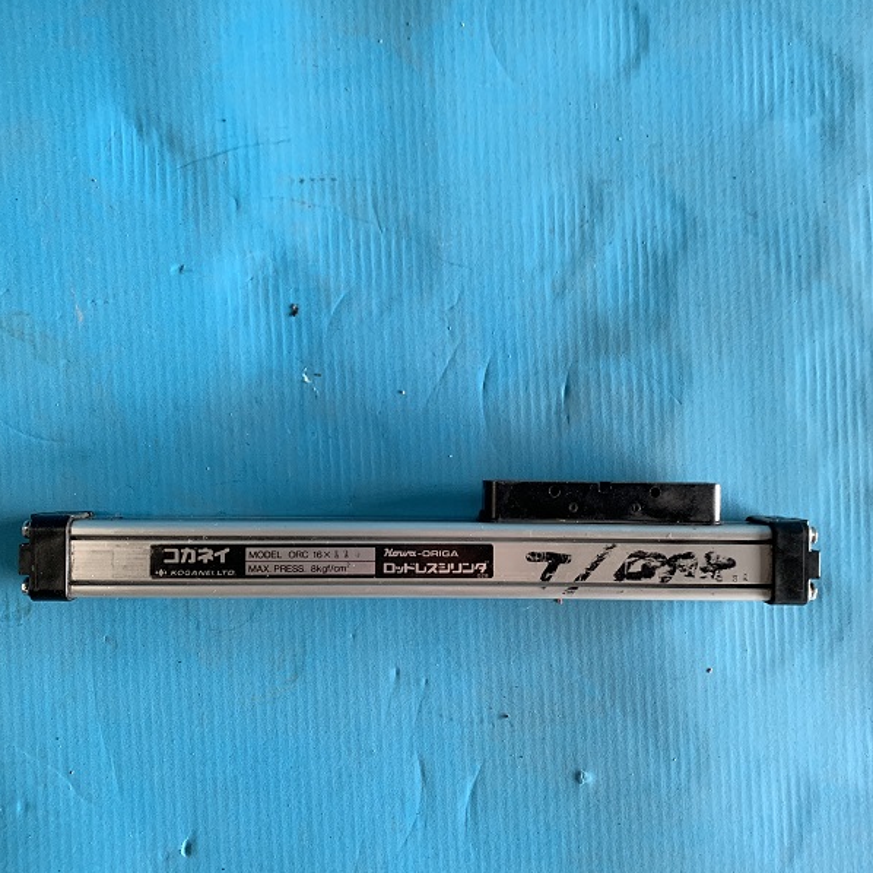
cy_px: 466
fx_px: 885
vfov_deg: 52.5
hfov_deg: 52.5
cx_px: 436
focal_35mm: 31
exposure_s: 1/60
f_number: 1.8
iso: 125
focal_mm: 4.25
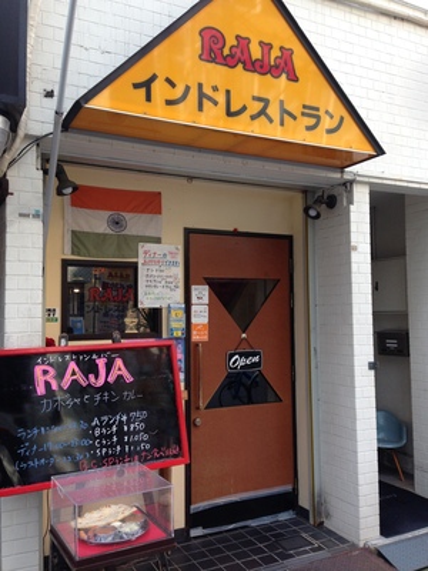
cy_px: 286
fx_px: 544
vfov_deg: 55.4
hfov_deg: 42.9
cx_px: 214
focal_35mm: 33
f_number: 2.4
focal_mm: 4.12
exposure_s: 1/120
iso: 80
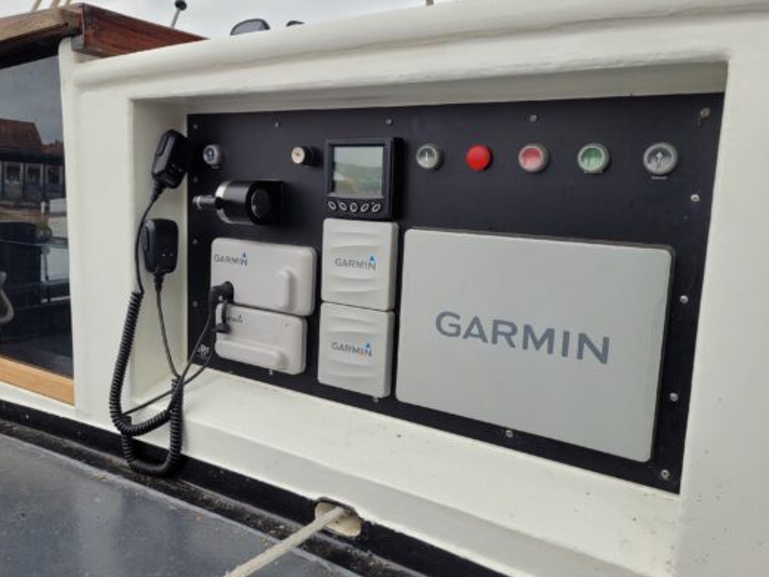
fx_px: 666
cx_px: 340
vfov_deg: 46.8
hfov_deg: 59.8
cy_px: 293
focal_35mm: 30
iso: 40
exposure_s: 1/598
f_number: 1.8
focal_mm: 5.4
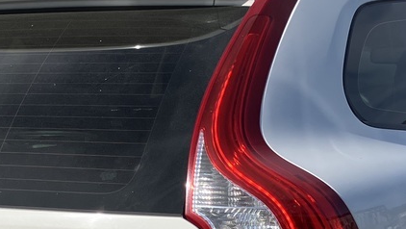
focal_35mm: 104
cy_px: 264
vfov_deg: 11.5
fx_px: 1120
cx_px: 272
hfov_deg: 20.5
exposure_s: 1/2857
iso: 32
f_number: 1.8
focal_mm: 3.99
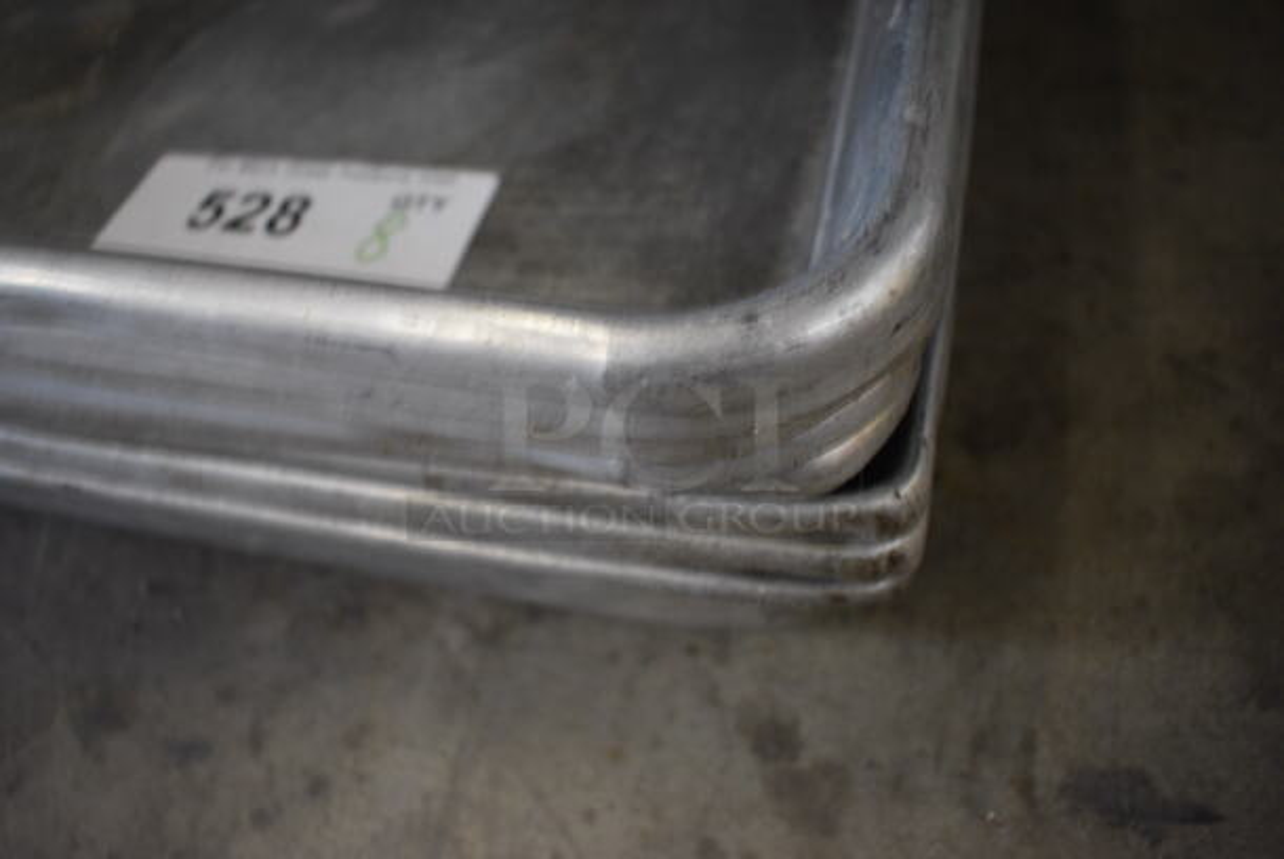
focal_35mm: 30
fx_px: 1071
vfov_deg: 43.7
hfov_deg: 61.9
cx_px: 642
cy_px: 430
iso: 1250
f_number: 4
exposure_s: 1/60
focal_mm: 20
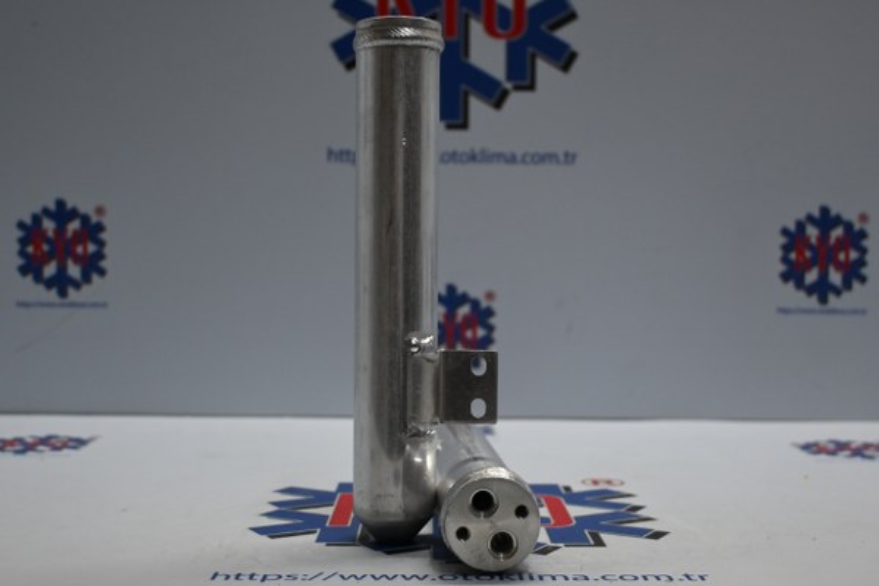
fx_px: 1154
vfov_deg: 28.5
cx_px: 440
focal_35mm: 47
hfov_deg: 41.7
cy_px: 293
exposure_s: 1/125
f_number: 5
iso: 720
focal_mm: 31.5
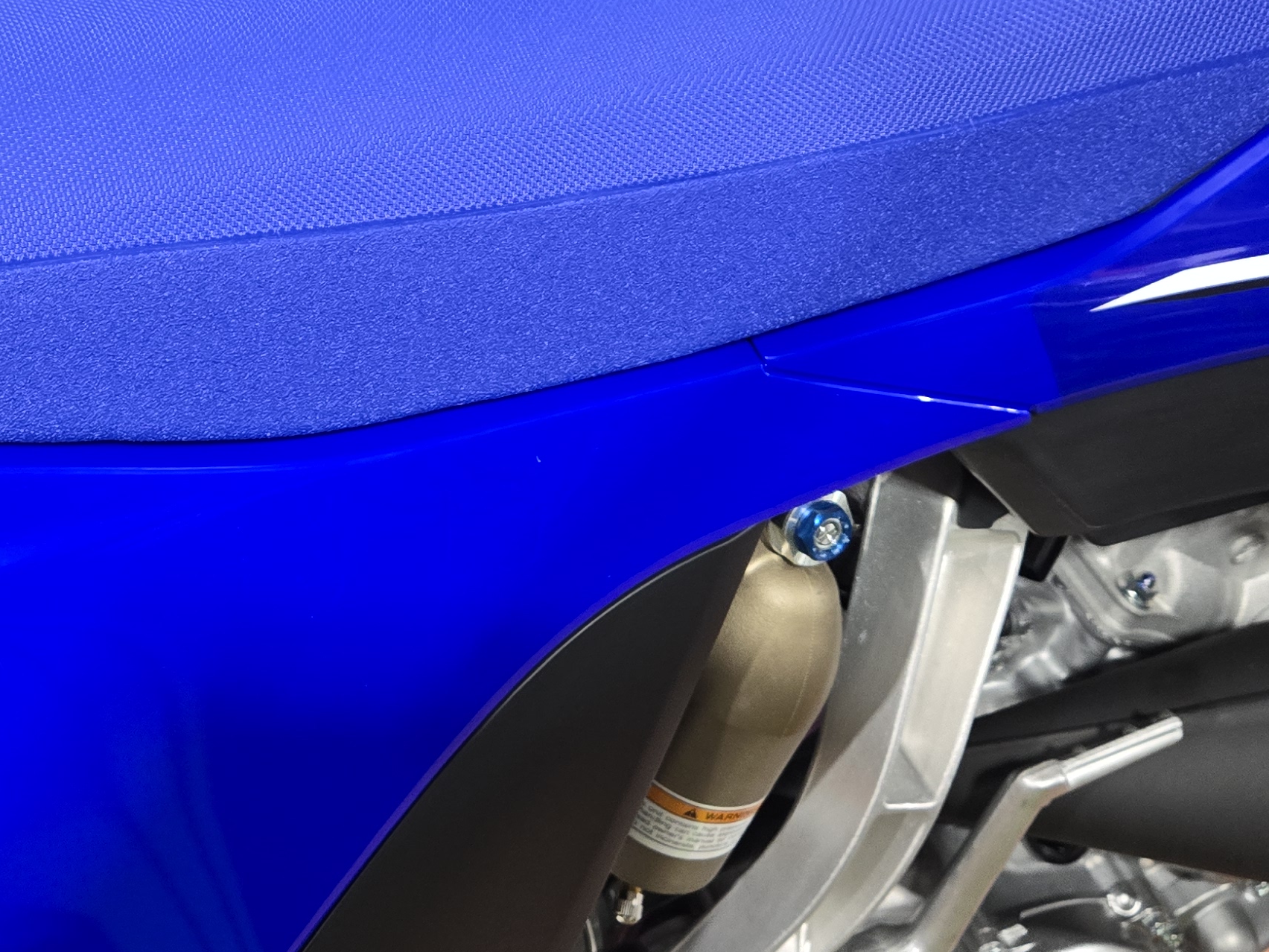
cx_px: 392
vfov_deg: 26.1
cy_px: 95
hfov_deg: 35.1
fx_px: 1980
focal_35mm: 54
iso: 320
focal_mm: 5.4
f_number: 1.8
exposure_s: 1/120
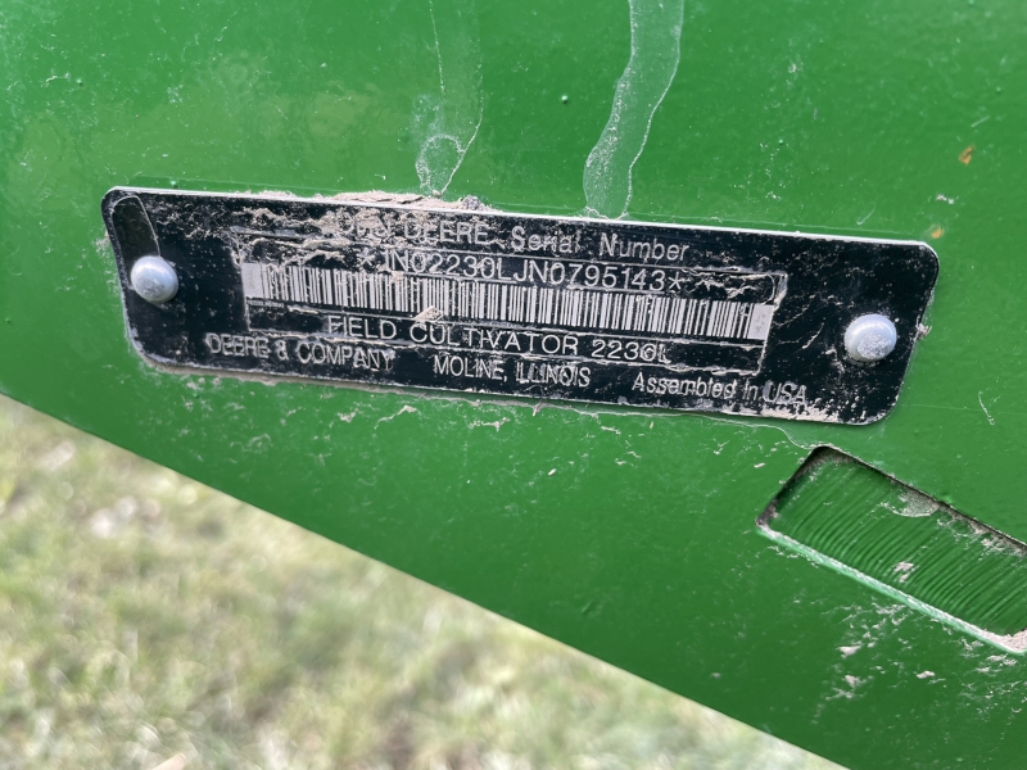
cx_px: 514
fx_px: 771
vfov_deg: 53.1
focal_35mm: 26
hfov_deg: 67.3
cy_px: 385
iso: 50
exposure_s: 1/121
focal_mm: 4.2
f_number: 1.6
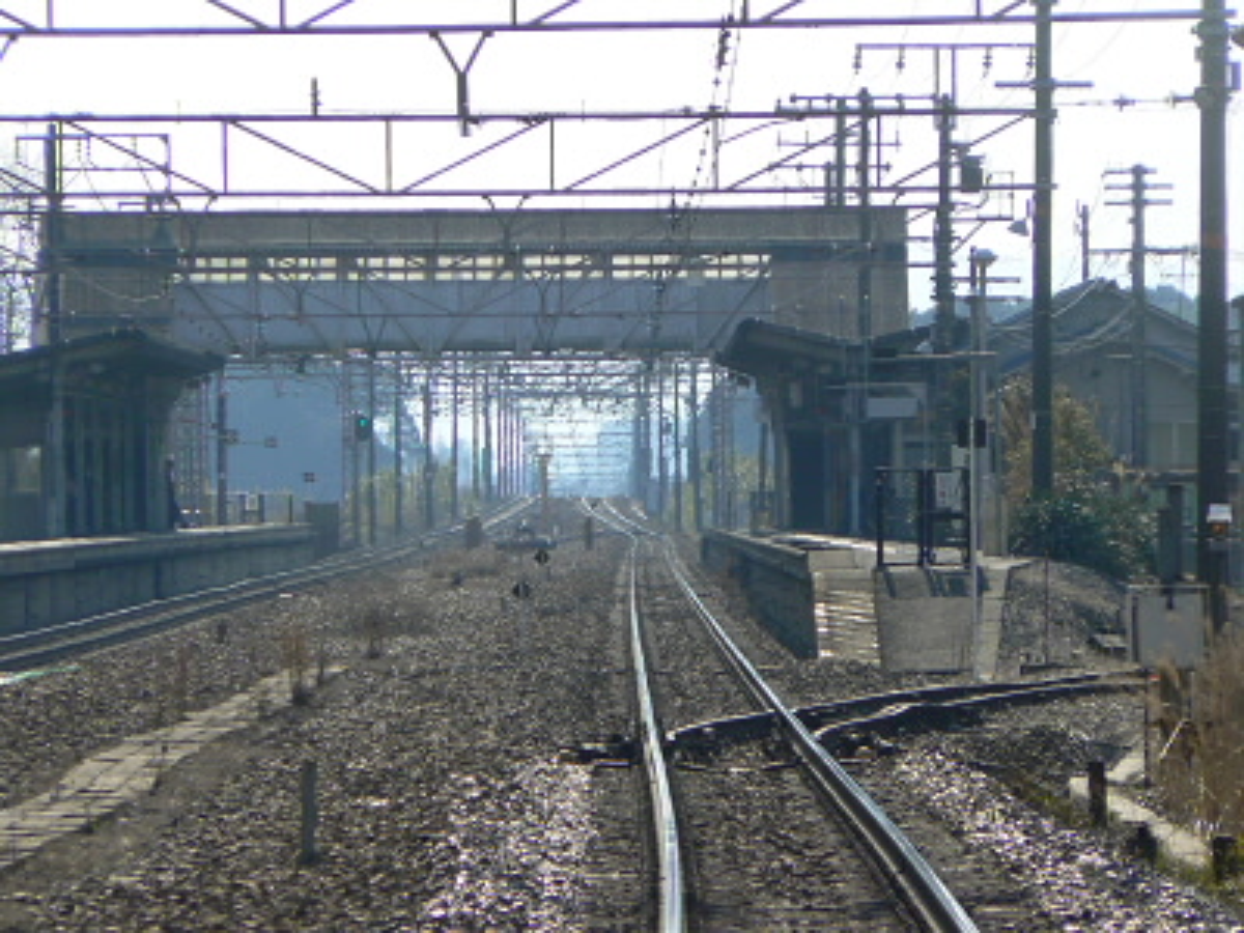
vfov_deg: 3.9
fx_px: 13872
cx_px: 622
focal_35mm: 386
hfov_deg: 5.1
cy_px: 466
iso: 80
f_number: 7.1
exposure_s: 1/500
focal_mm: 64.3
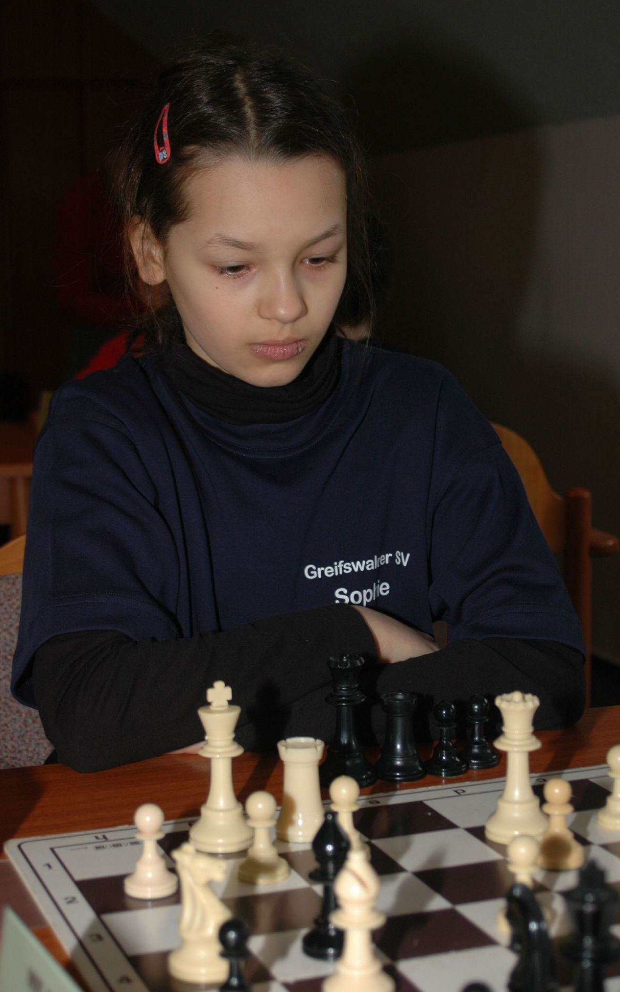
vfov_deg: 29.6
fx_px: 1879
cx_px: 309
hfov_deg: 18.7
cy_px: 494
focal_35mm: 70
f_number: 5.6
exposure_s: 1/60
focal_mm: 45
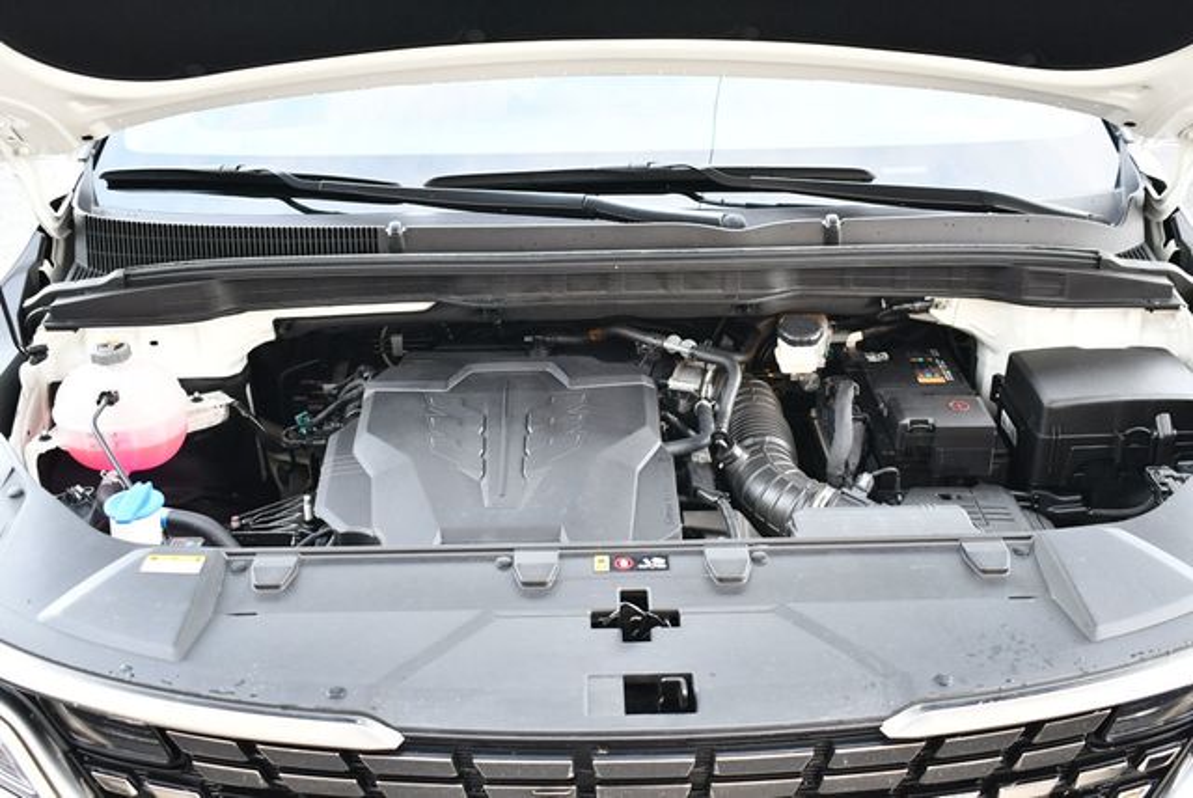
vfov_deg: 33.5
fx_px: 1327
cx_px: 596
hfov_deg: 48.4
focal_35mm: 40
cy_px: 399
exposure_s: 1/200
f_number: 3.8
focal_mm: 20
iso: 800
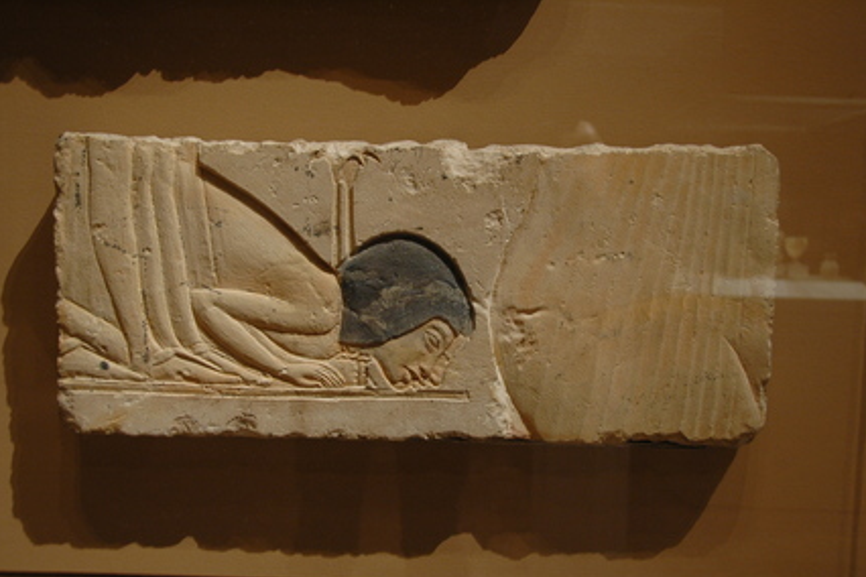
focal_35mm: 34
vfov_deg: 38.9
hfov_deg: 55.8
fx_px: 818
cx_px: 443
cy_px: 293
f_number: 3.8
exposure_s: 1/25
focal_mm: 22
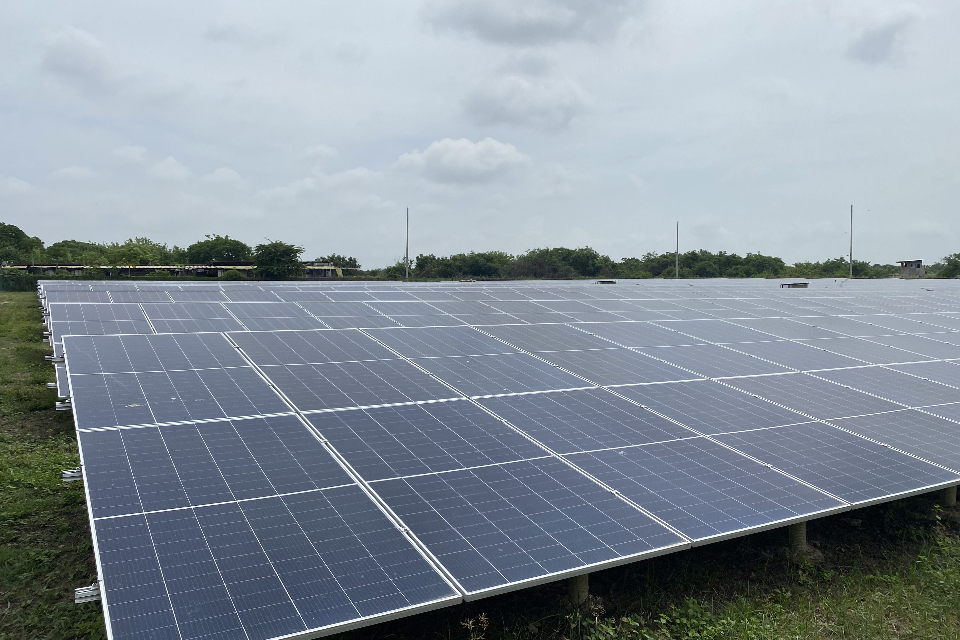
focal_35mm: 28
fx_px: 747
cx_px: 494
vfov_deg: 46.4
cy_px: 321
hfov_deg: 65.5
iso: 32
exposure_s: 1/5747
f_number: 1.8
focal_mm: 4.25
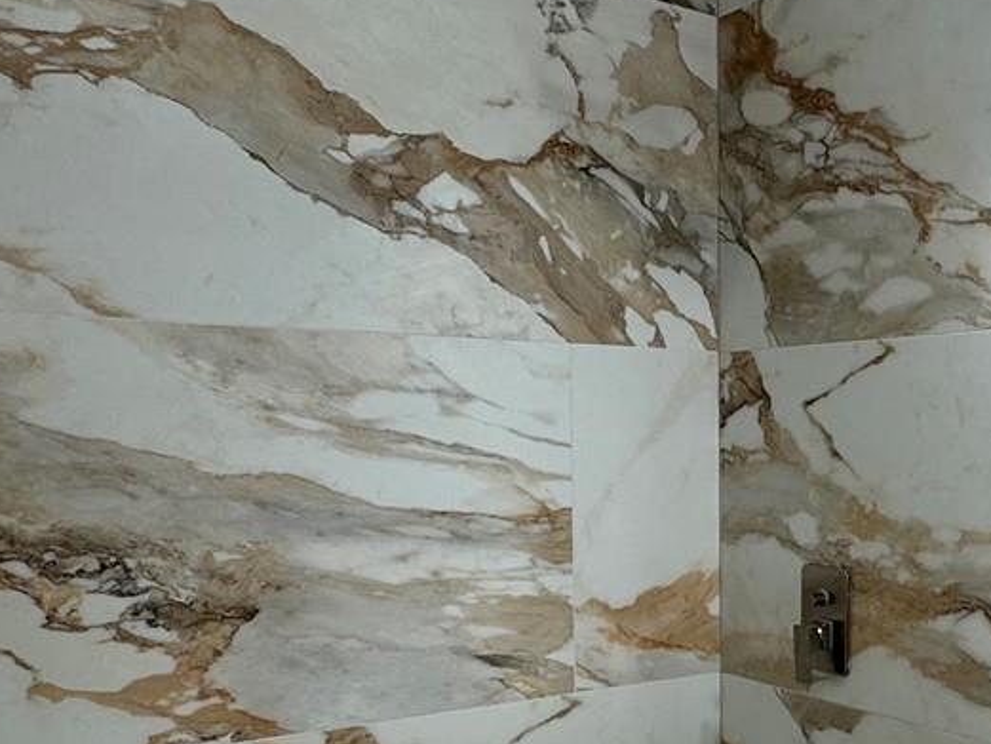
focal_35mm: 43
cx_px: 822
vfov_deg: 33.1
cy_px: 535
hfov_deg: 41.5
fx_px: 1231
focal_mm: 2.22
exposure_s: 1/120
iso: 50
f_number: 2.2
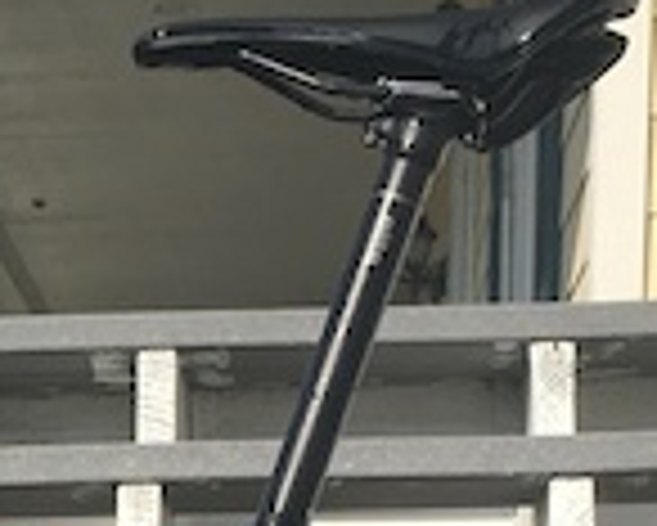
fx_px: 3016
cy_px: 998
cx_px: -144
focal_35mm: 155
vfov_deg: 9.4
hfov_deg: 12.1
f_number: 2.2
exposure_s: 1/2747
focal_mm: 4.15
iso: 25
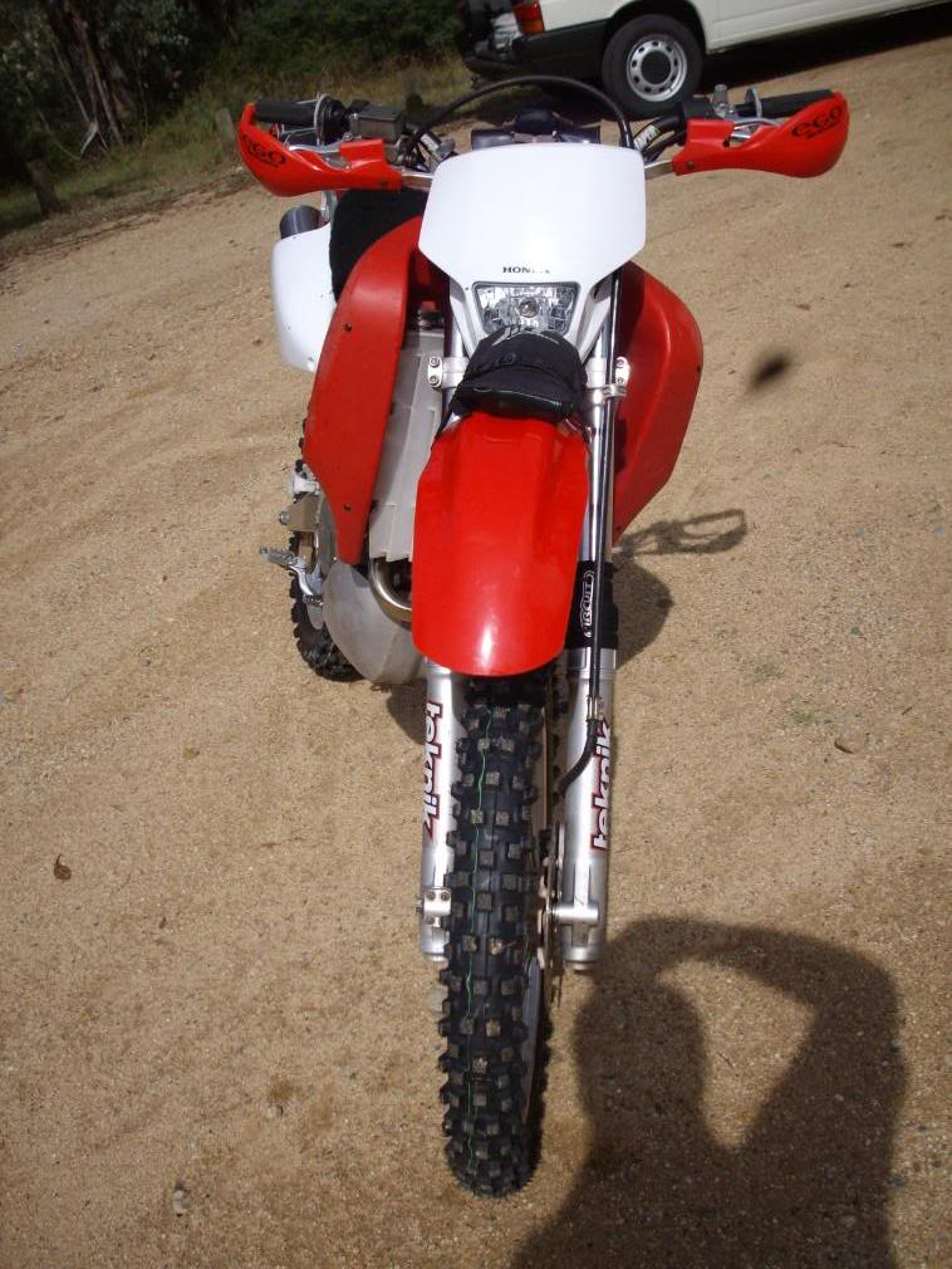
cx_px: 476
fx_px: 1356
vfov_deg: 50.1
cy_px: 634
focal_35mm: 37
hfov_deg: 38.7
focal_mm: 6.2
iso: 80
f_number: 5.6
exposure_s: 1/500
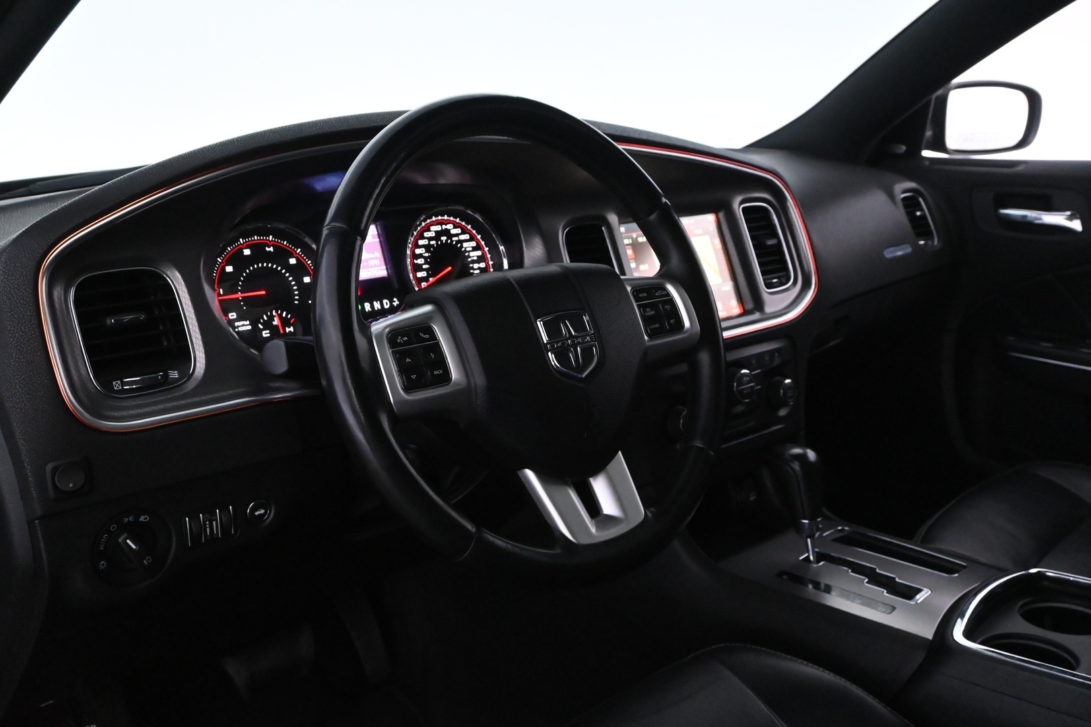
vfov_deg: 41.7
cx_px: 546
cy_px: 364
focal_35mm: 32
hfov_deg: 59.5
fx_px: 955
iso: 6400
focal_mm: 21
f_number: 5.6
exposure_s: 1/50
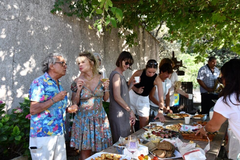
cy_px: 80
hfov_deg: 53.1
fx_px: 240
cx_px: 120
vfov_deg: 36.9
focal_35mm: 36
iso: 400
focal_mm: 24
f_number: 5.6
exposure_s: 1/250
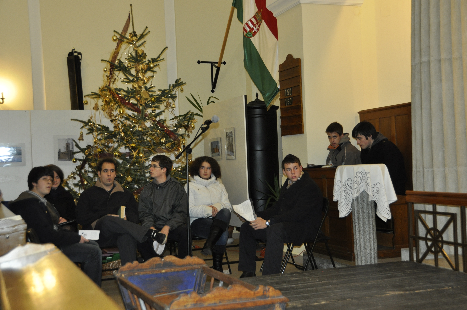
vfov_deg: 28.0
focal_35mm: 48
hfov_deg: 41.2
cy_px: 155
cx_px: 234
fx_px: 622
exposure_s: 1/60
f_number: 4
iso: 800
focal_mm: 32
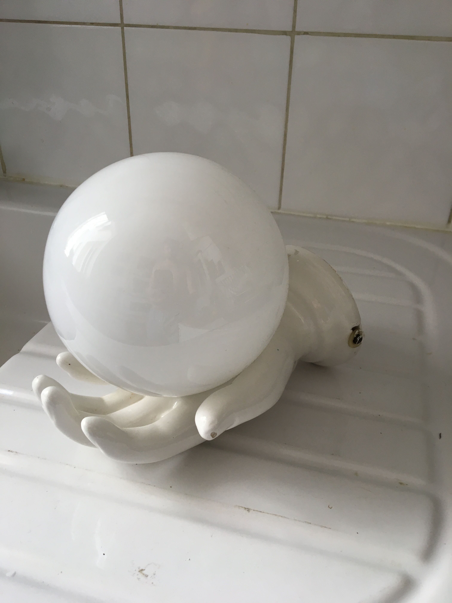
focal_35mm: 29
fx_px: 505
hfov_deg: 48.2
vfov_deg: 61.7
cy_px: 302
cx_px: 226
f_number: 2.2
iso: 25
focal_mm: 4.15
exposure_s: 1/33
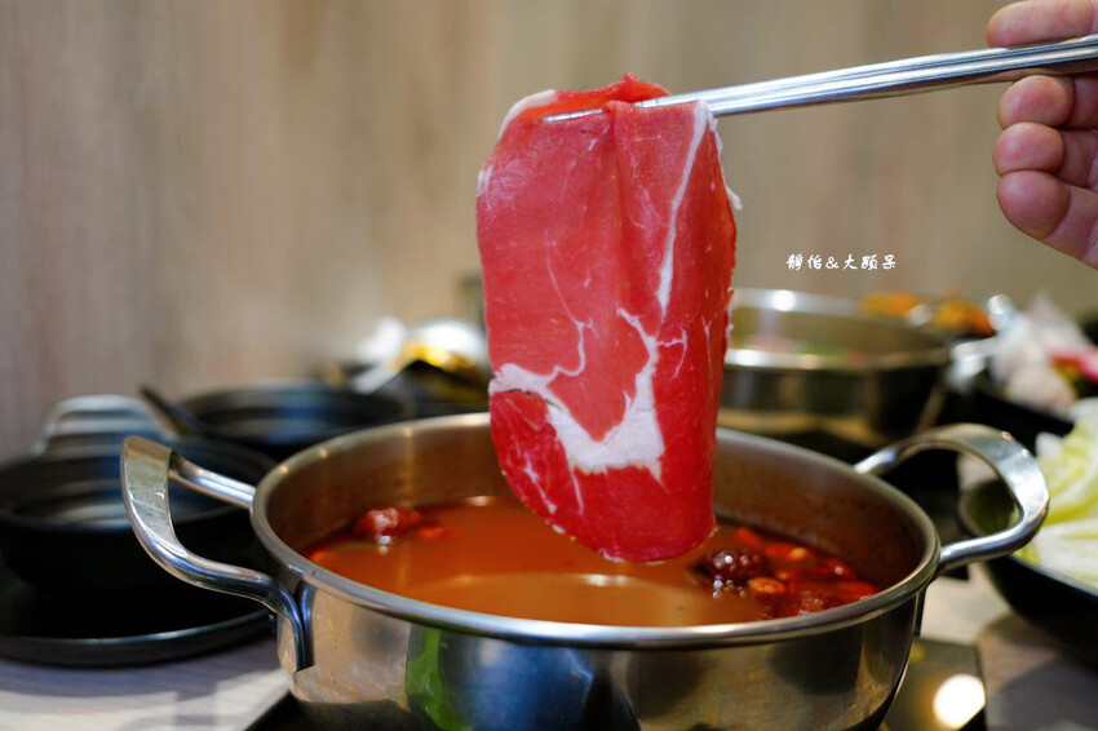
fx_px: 1280
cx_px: 549
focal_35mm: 42
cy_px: 366
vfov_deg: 31.9
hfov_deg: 46.4
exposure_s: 1/60
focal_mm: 42
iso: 320
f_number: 4.5
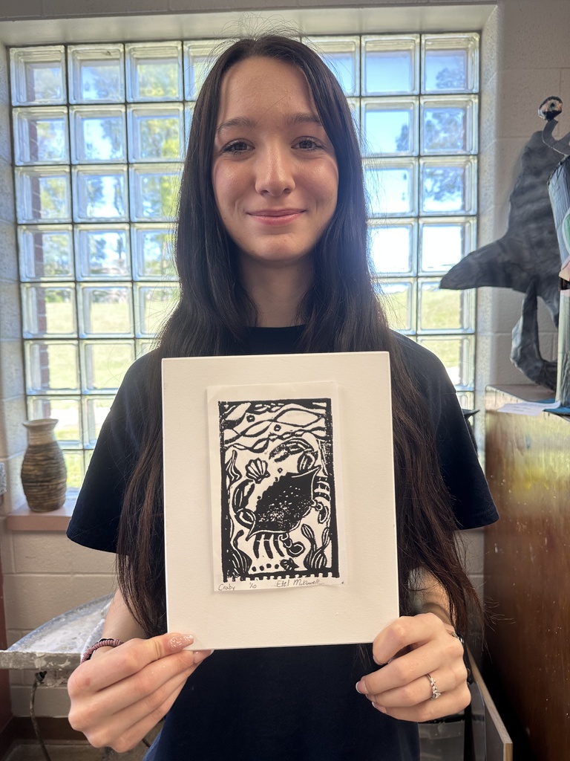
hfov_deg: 56.8
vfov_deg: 71.6
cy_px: 380
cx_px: 285
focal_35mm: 24
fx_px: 527
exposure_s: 1/162
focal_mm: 6.86
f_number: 1.78
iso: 100
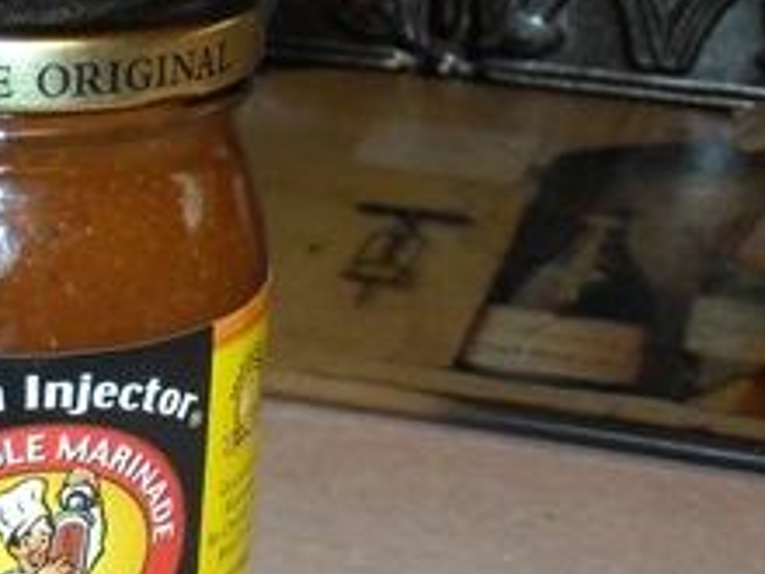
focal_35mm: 102
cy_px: 477
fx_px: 2254
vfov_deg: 14.4
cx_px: -52
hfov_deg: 18.6
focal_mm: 5.7
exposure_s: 1/60
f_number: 2.8
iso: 200
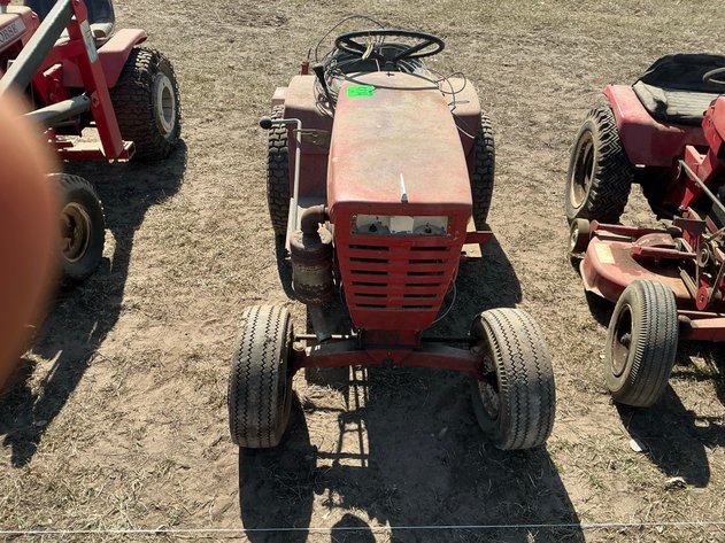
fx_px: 586
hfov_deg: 63.5
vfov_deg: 49.7
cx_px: 362
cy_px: 272
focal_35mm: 28
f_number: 1.8
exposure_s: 1/1144
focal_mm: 3
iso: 25
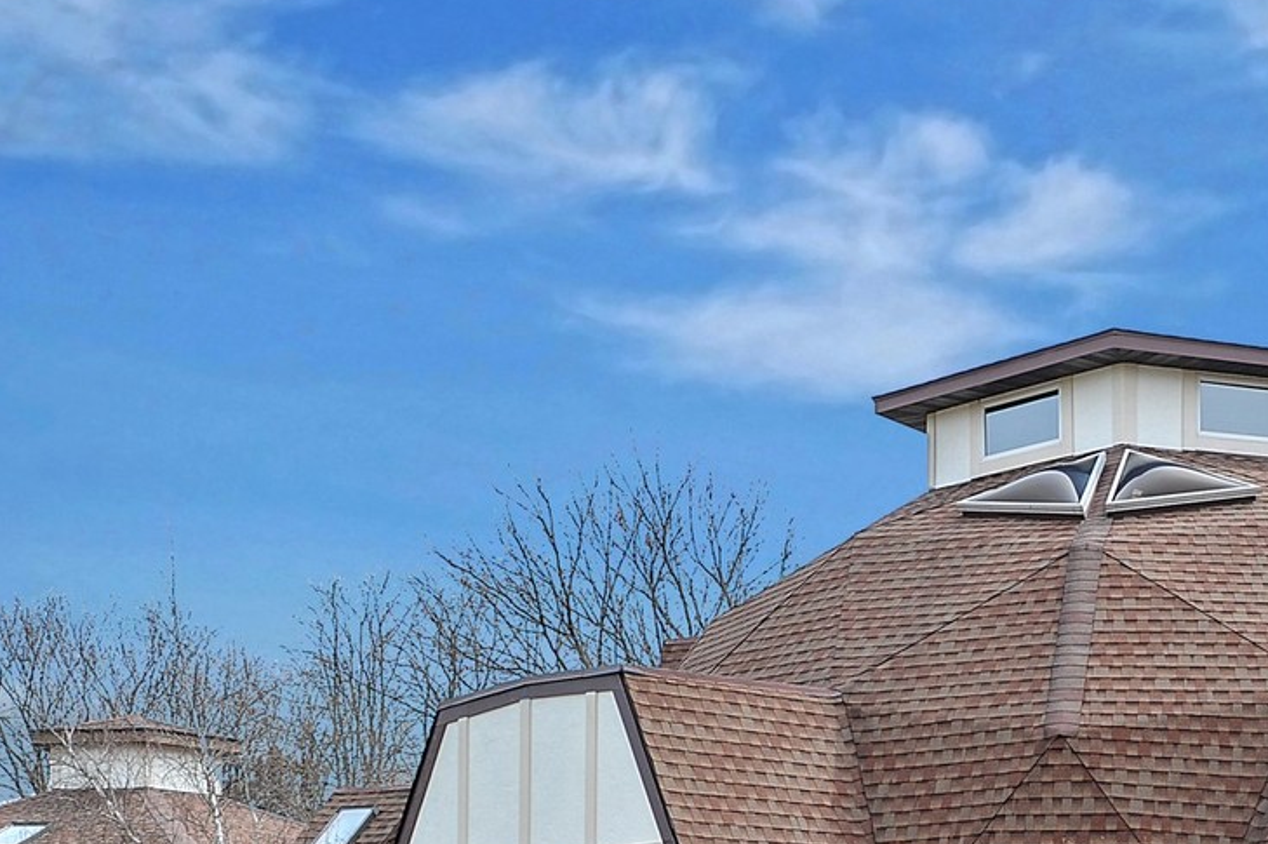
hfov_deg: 25.8
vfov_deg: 17.3
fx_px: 2745
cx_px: 910
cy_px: 691
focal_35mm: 78
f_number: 8
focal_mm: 35
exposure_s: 1/250
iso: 200
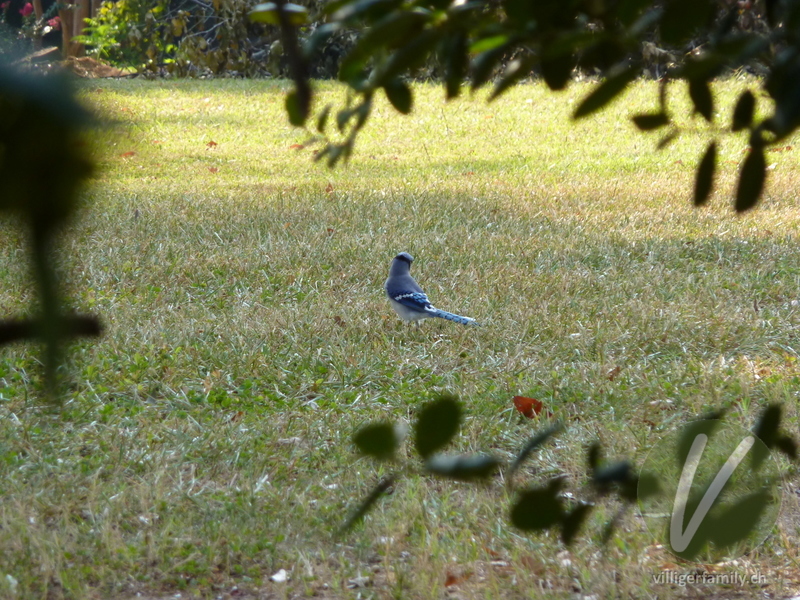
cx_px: 400
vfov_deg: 5.0
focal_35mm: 300
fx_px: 6933
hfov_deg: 6.6
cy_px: 300
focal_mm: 49.2
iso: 160
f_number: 4.9
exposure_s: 1/125
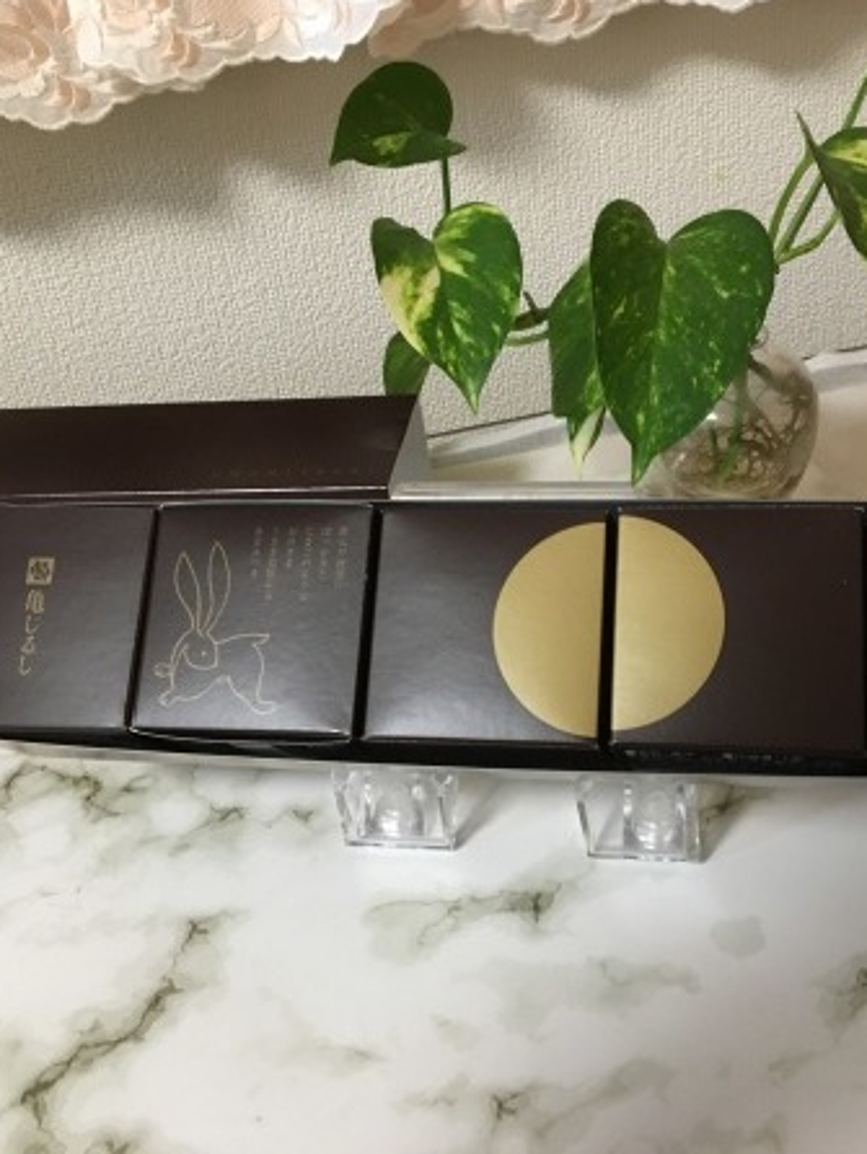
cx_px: 510
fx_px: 1301
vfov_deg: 47.8
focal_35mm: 39
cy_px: 574
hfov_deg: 36.7
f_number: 2.2
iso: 200
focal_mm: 4.15
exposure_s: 1/33
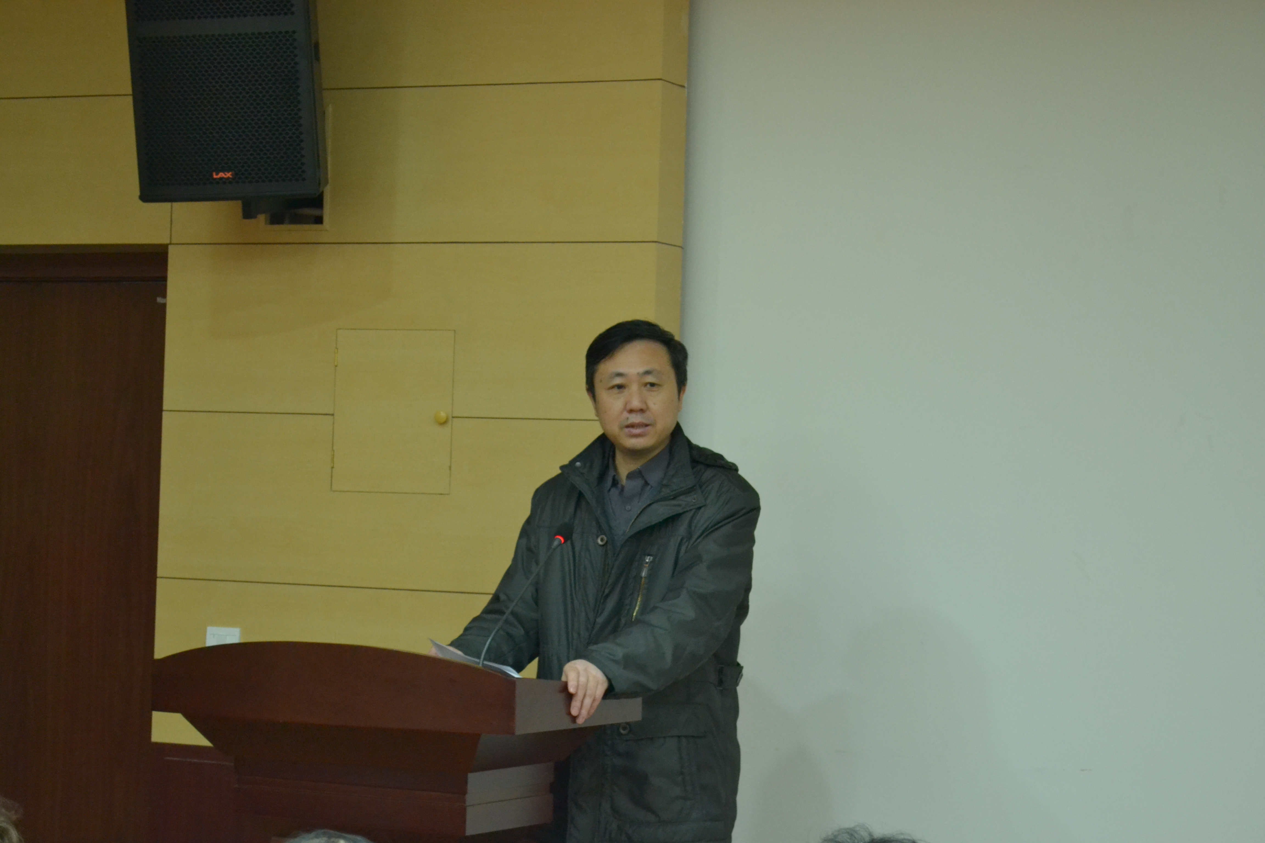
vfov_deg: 16.6
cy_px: 422
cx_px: 632
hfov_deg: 24.6
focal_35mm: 82
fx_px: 2899
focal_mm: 55
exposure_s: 1/30
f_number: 5.6
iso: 2500
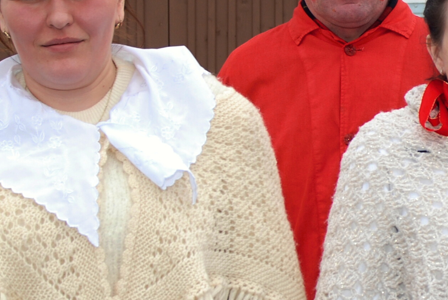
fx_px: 2025
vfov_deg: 8.5
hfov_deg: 12.4
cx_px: 469
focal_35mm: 163
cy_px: 160
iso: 200
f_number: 8
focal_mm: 35
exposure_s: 1/200
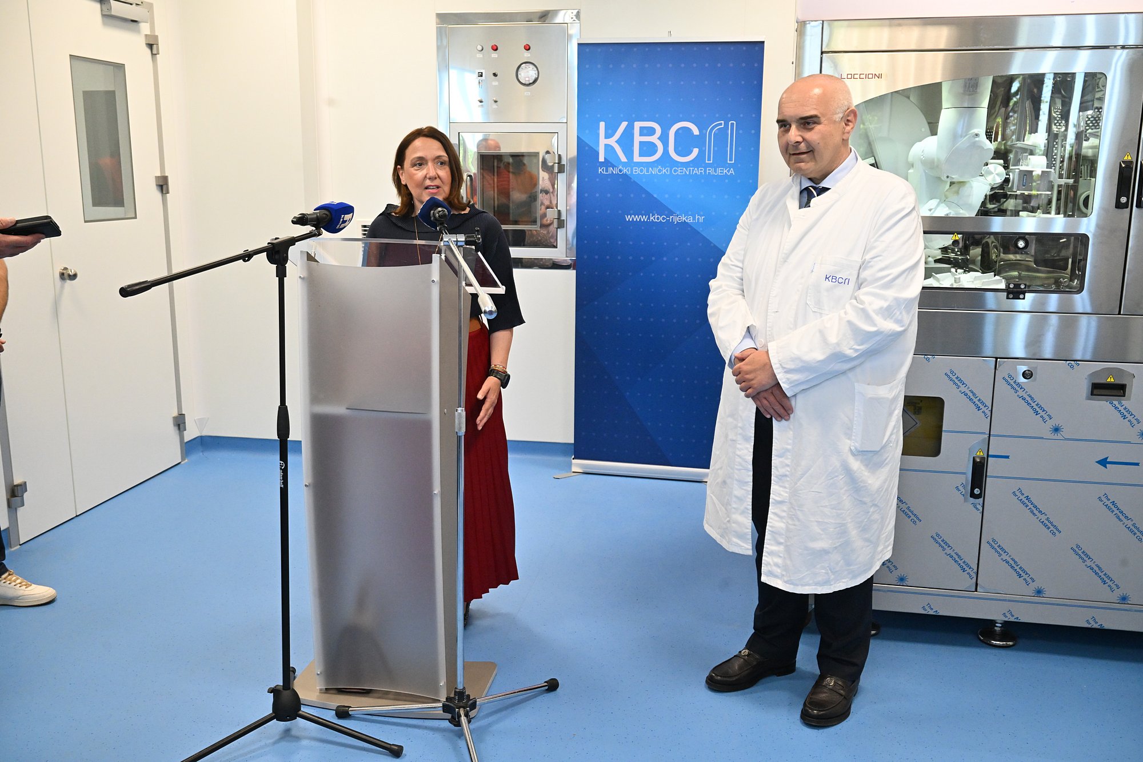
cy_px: 381
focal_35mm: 32
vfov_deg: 41.1
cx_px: 572
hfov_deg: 58.7
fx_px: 1016
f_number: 8
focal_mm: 32
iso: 3200
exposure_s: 1/200
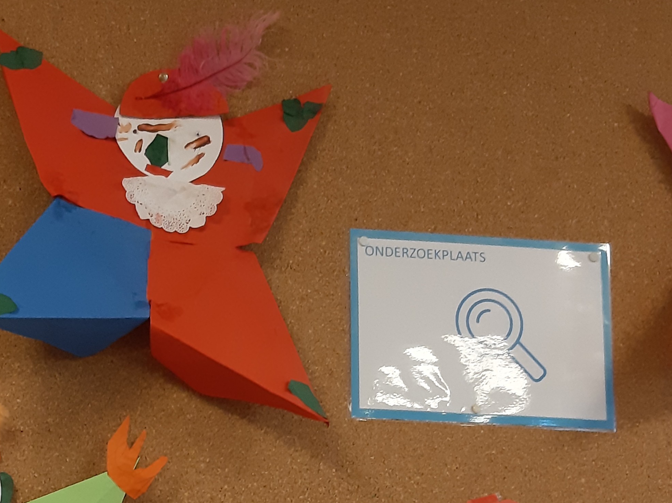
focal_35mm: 78
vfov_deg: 18.3
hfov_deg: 24.6
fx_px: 1514
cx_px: 136
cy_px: 532
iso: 160
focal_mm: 3.93
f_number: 1.7
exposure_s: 1/50
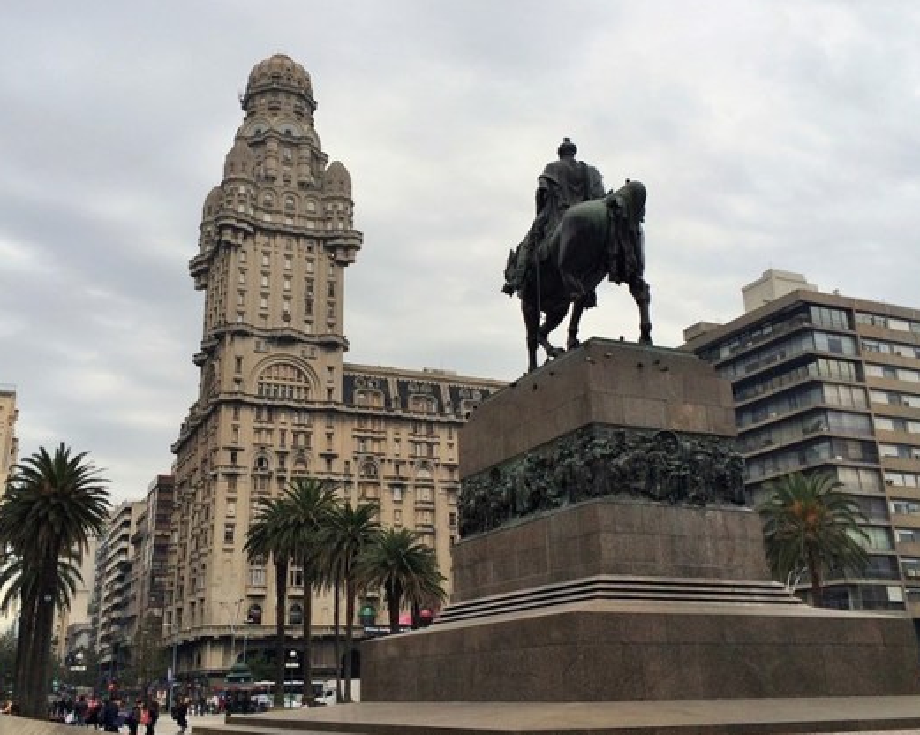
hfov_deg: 50.3
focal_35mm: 36
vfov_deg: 41.0
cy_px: 323
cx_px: 434
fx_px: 979
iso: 32
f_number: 2.2
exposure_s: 1/351
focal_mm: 4.12
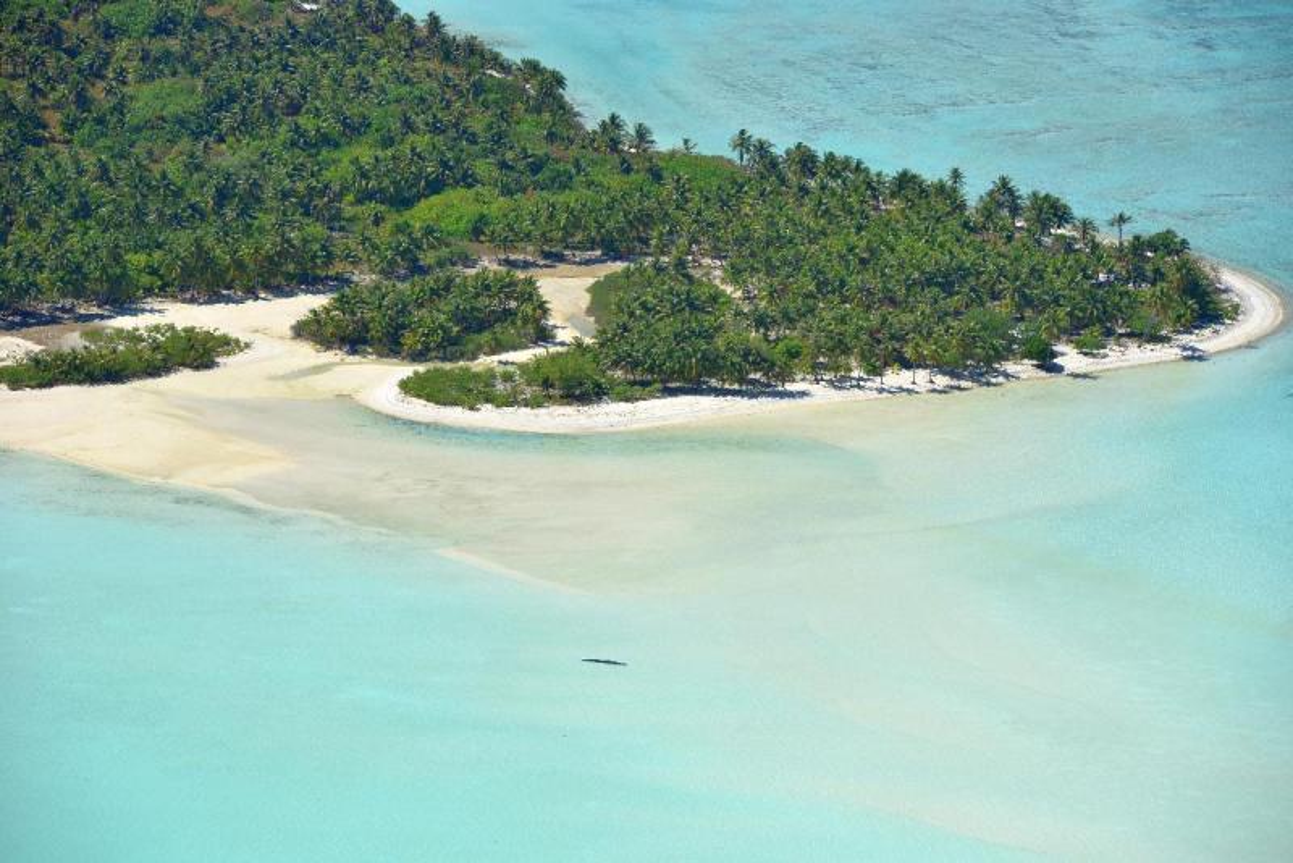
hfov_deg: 10.3
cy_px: 432
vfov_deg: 6.9
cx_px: 646
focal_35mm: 200
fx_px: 7186
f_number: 10
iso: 200
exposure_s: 1/640
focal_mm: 200
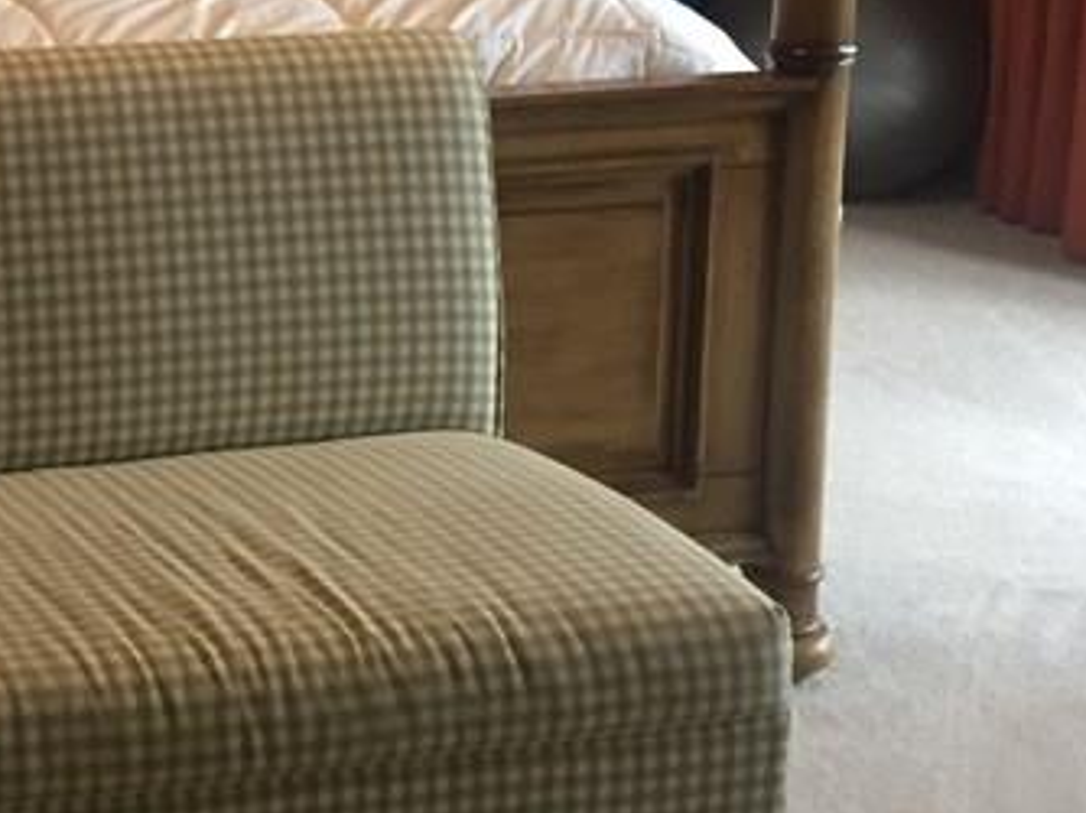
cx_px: -202
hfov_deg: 20.6
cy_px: -169
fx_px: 2790
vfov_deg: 15.9
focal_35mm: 89
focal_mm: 4.15
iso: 200
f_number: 2.2
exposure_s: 1/33
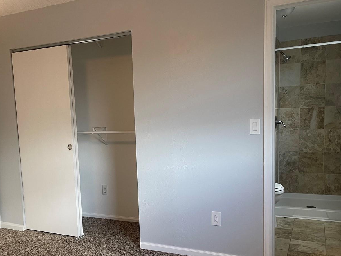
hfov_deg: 55.2
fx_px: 325
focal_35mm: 33
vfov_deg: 42.7
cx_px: 151
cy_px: 155
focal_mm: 5.1
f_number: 1.6
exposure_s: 1/60
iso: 125
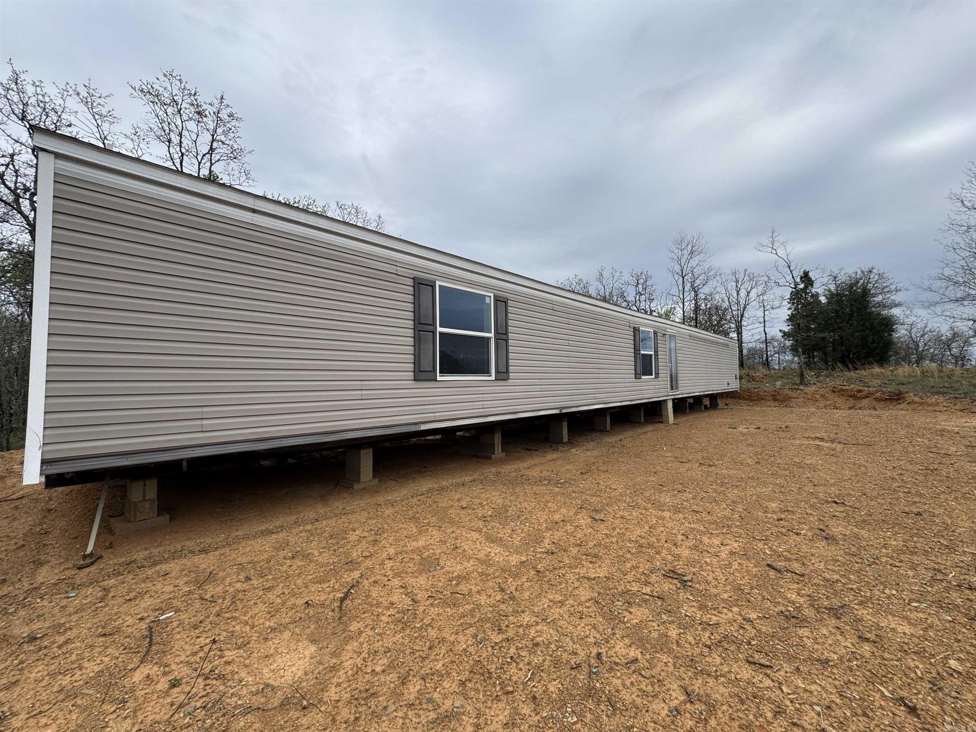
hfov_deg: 102.1
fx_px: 395
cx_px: 488
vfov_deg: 85.7
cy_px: 366
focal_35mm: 14
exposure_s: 1/956
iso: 40
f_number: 2.2
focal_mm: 2.22
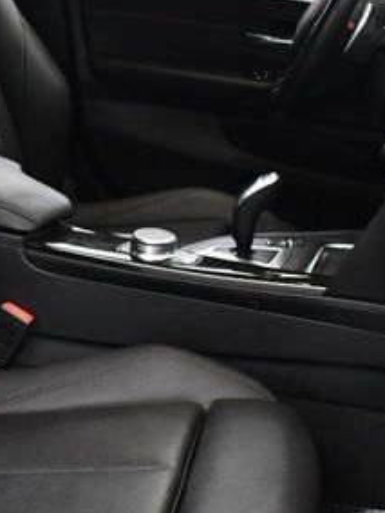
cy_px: 254
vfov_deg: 25.0
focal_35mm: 78
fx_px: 1157
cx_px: -22
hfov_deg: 18.3
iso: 2500
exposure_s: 1/125
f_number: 3.5
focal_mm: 18
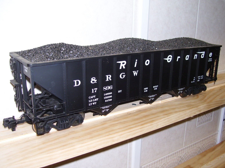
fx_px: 247
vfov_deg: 37.7
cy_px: 85
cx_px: 114
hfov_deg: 49.0
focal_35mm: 38
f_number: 2.7
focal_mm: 6
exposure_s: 1/60
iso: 80
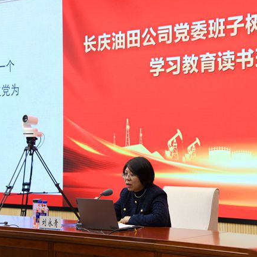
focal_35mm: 76
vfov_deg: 22.8
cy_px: 132
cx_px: 149
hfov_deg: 22.7
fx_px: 638
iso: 500
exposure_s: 1/125
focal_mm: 55
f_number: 4.5
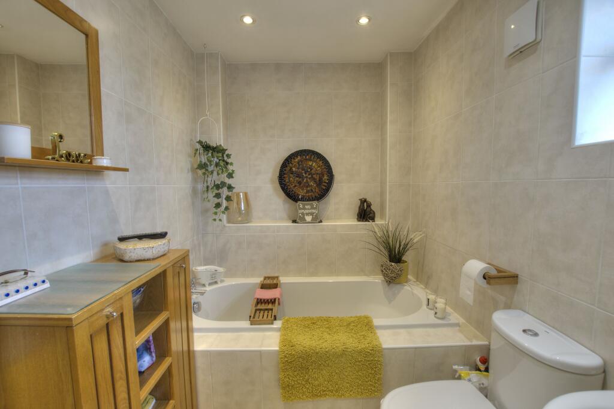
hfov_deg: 100.4
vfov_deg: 77.3
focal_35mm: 15
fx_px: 256
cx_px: 307
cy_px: 204
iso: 400
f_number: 8
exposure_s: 1/13
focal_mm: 10
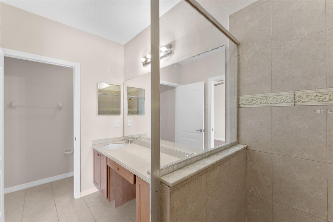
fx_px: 129
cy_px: 111
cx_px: 166
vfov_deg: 81.2
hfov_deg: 104.3
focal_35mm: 14
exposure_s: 1/4
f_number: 6.3
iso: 320
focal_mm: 14
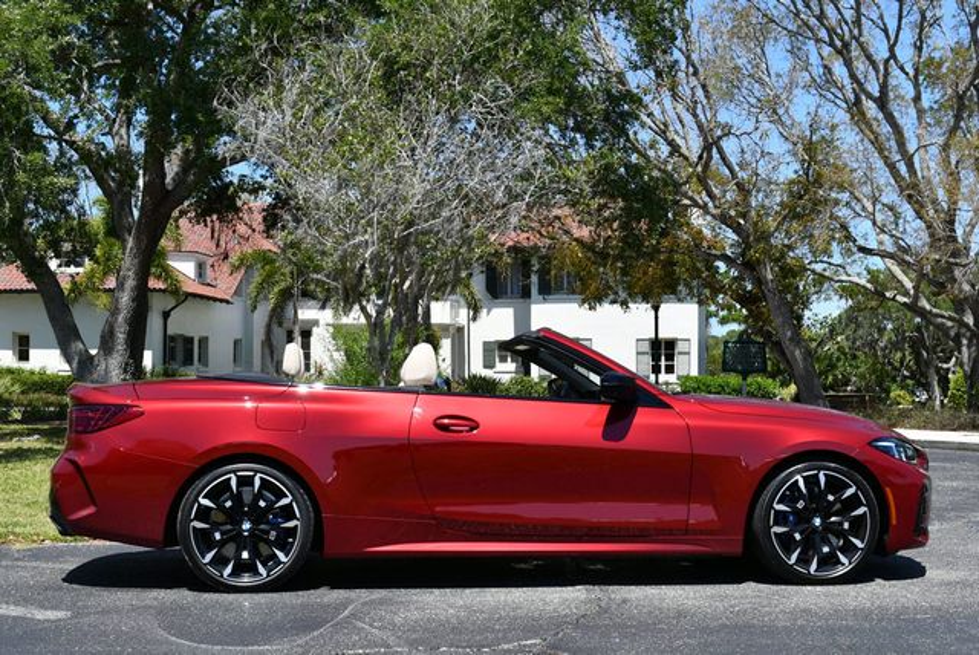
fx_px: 1415
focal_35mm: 52
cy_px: 328
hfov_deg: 38.2
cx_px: 490
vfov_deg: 26.0
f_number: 8
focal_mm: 26
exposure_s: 1/250
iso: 110
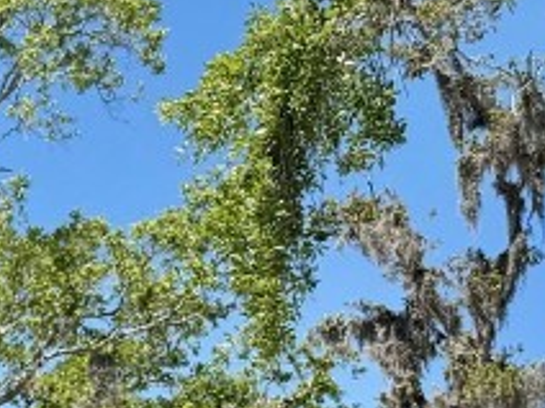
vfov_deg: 11.8
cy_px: 739
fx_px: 1826
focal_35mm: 116
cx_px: -645
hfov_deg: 13.6
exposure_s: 1/4975
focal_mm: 6.76
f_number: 1.78
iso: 80
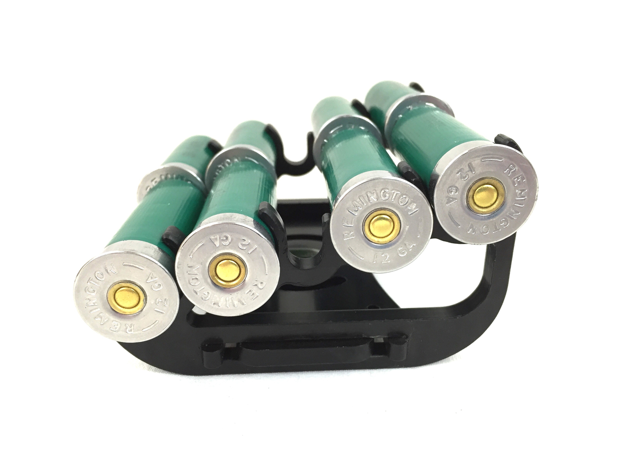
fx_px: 527
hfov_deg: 61.7
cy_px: 236
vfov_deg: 48.2
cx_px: 314
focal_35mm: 29
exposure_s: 1/30
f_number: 2.2
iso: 64
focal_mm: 4.15
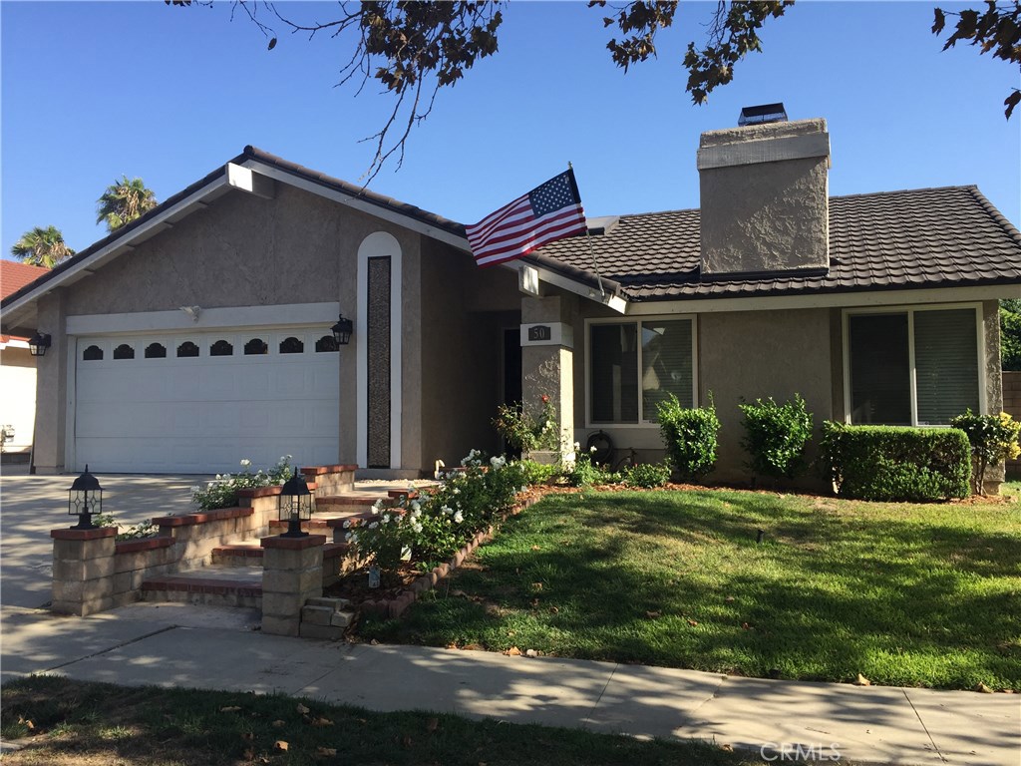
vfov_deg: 48.2
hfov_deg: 61.7
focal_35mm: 29
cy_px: 383
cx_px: 510
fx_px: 855
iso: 32
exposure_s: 1/879
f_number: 2.2
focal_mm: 4.15
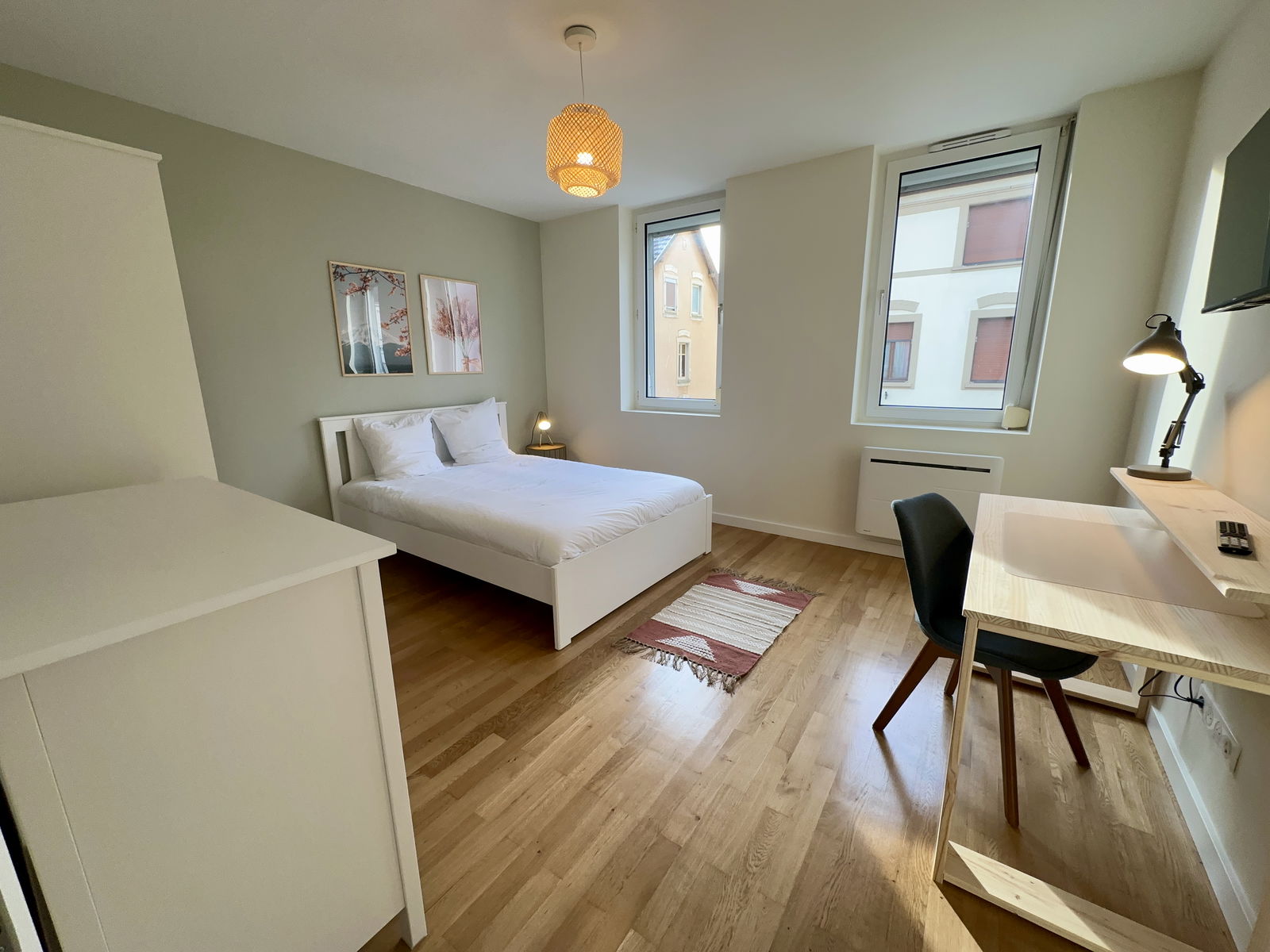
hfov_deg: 102.1
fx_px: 514
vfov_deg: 85.7
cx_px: 635
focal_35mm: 14
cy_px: 476
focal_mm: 2.22
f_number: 2.2
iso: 64
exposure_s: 1/100
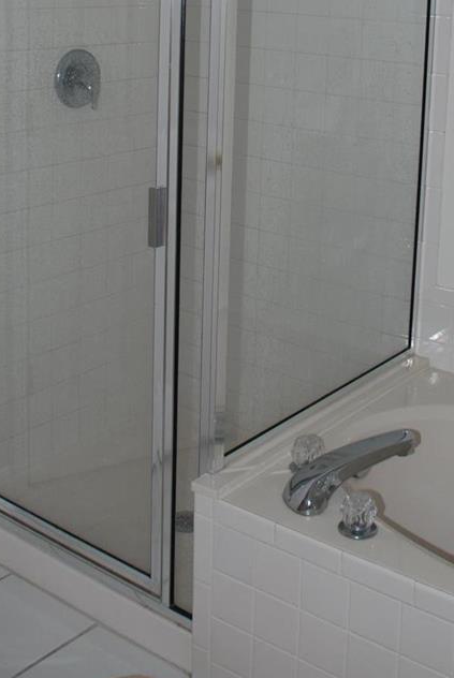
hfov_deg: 23.8
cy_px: 94
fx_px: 1075
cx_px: 284
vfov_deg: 33.5
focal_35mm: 57
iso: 200
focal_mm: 20
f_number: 3.8
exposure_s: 1/60
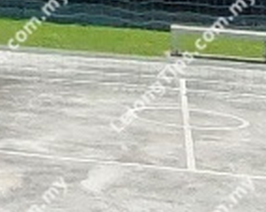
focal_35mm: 123
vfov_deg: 8.5
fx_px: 966
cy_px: -562
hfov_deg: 12.4
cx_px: -365
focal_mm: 1.66
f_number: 2.2
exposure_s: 1/2973
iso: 50
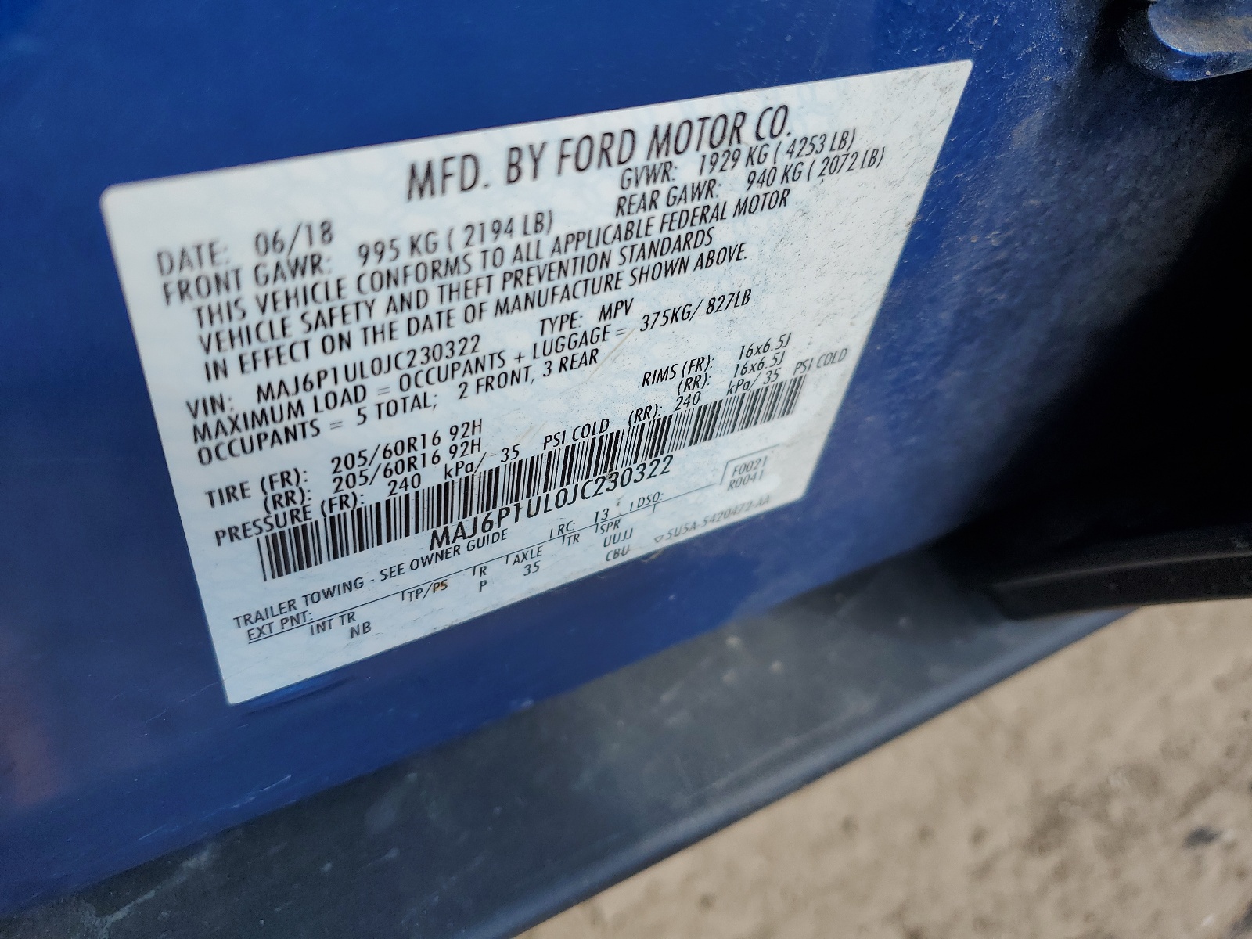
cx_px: 626
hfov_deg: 67.3
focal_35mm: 26
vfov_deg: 53.1
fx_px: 940
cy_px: 470
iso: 50
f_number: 1.5
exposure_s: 1/1111
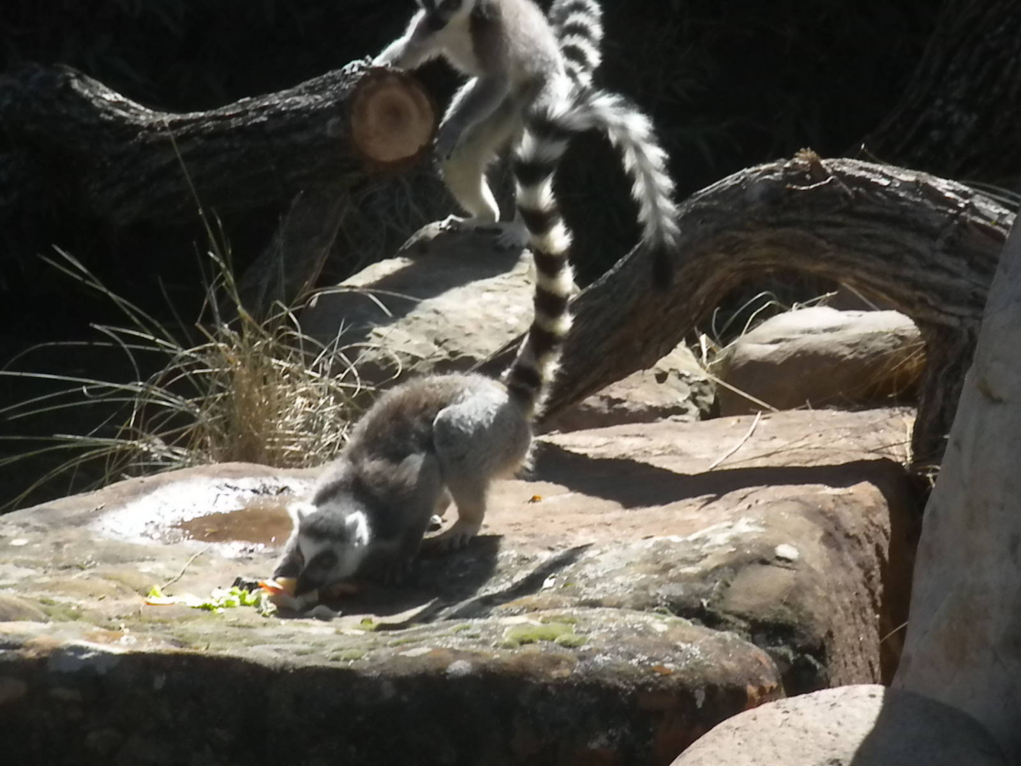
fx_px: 7020
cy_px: 383
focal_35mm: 238
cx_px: 510
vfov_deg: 6.2
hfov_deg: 8.3
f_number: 14
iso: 640
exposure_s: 1/210
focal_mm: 42.1
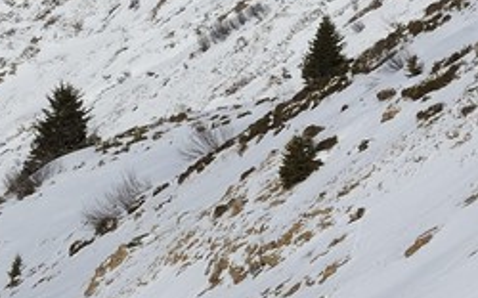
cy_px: -594
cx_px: 1442
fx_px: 4662
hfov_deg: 5.5
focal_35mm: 358
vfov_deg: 3.6
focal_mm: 55
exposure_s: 1/500
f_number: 10
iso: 200
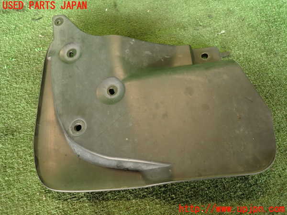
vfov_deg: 54.9
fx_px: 207
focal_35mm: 25
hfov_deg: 69.4
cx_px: 144
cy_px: 108
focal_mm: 4.5
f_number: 2
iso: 200
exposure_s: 1/30
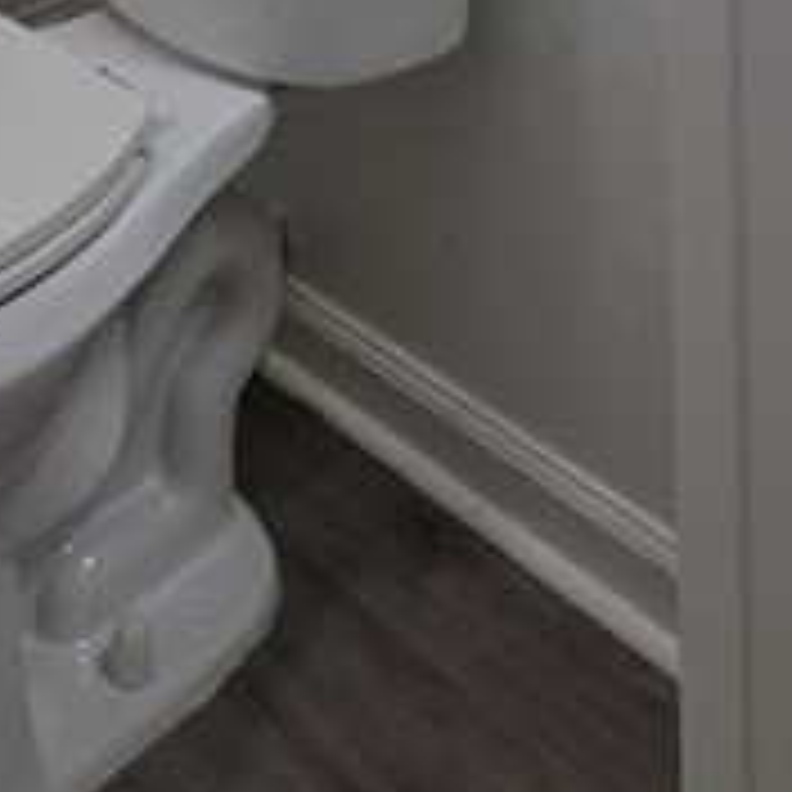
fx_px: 1734
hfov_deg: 25.6
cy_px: -882
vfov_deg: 17.0
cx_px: 288
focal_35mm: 67
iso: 25
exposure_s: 1/120
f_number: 1.9
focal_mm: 2.2
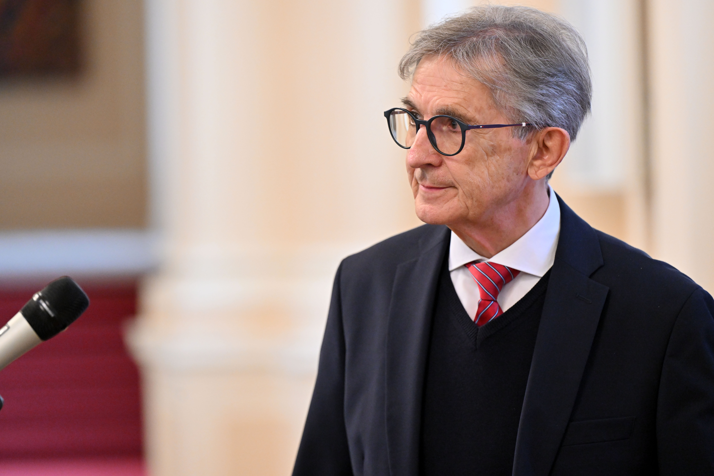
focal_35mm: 200
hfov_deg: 10.3
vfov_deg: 6.9
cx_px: 357
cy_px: 238
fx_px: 3966
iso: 3200
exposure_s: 1/250
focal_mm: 200
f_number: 3.5
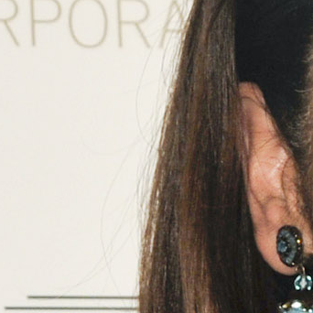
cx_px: 7
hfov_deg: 3.4
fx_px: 5330
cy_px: 509
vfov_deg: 3.3
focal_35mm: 521
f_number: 6.3
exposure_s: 1/125
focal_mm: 70
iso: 800
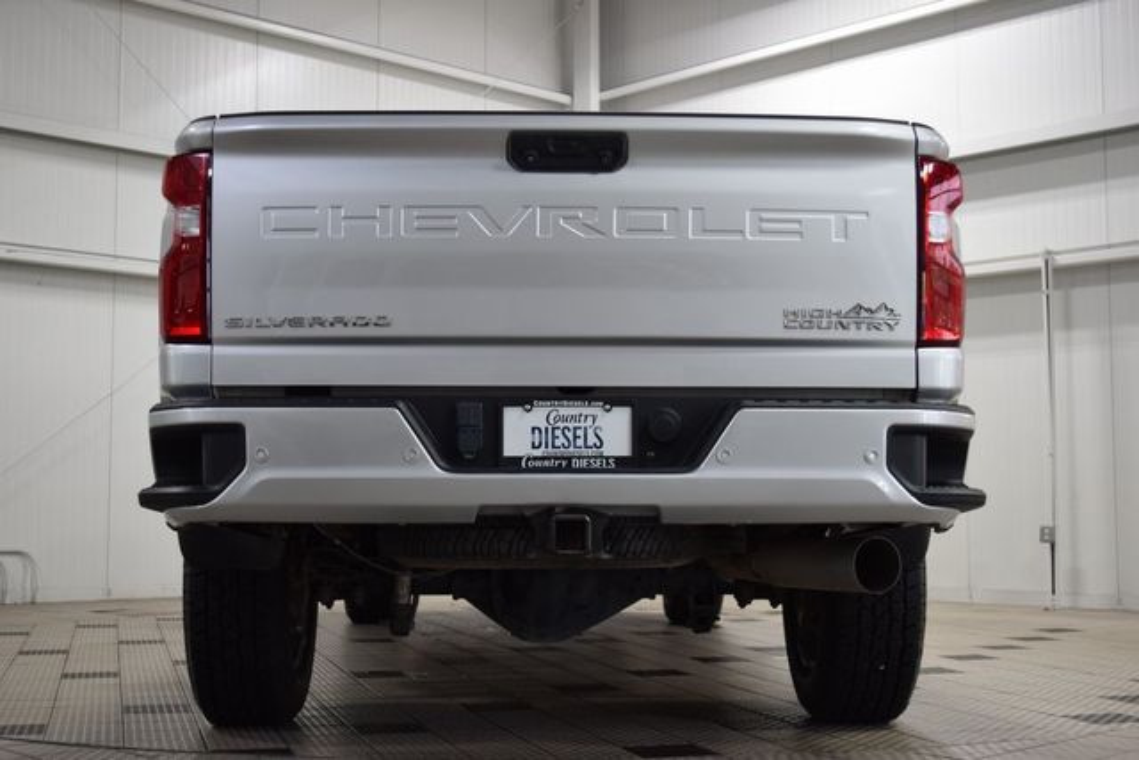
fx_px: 1614
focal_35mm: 51
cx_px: 570
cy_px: 380
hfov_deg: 38.9
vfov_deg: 26.5
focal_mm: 34
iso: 800
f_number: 5
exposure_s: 1/60
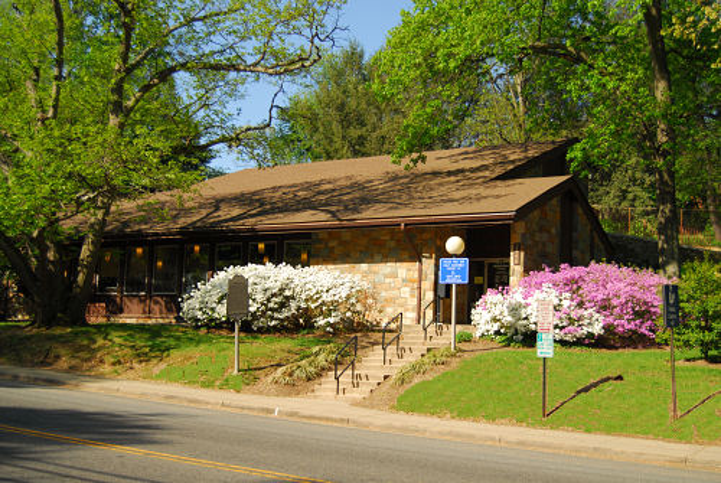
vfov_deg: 30.0
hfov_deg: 43.5
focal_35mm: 45
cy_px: 242
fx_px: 903
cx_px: 360
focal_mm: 30
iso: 100
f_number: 4.5
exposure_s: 1/400
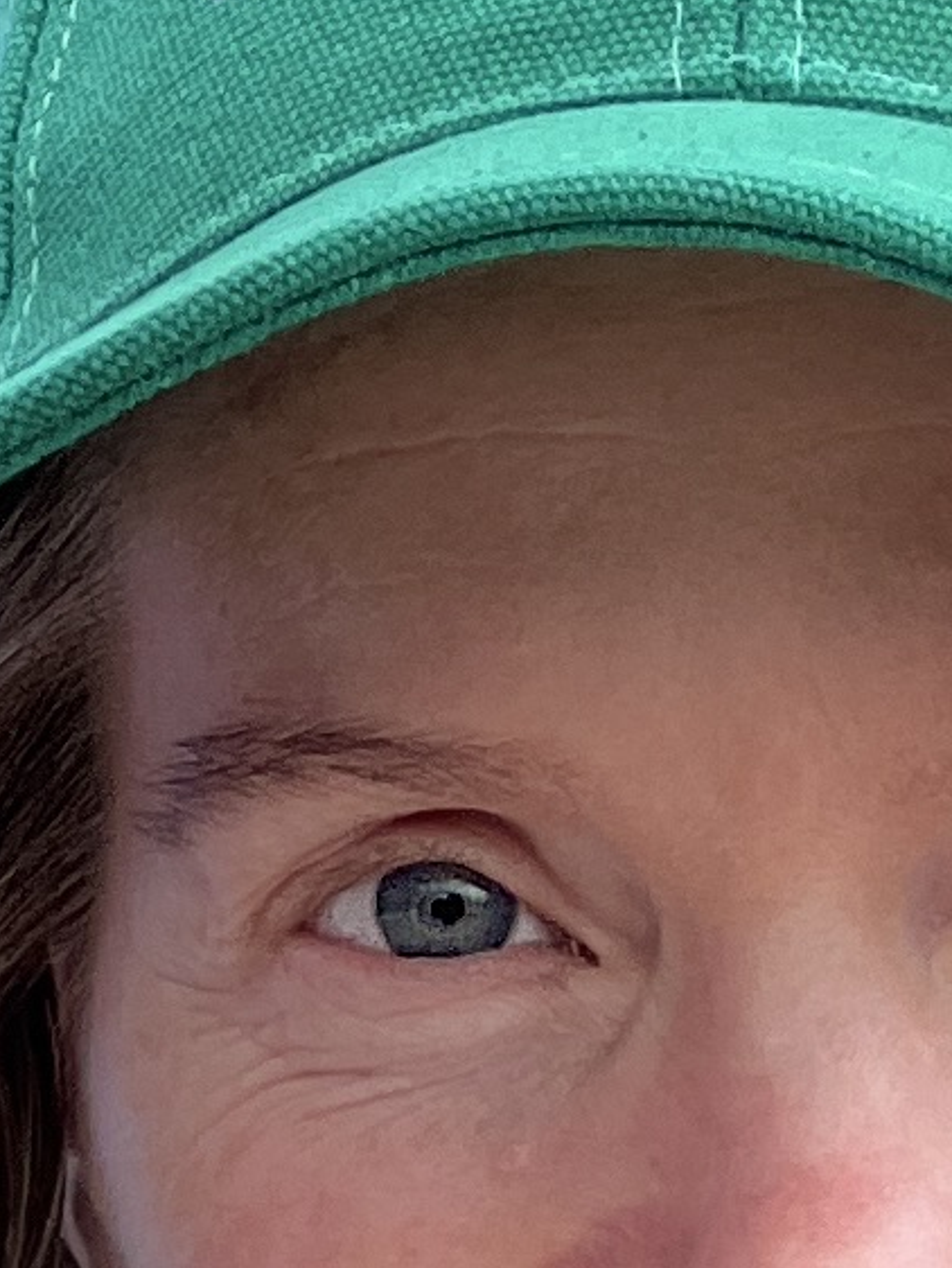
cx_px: 645
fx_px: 20226
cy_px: 1631
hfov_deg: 2.7
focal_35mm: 552
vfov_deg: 3.6
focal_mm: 9
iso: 25
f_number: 2.8
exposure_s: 1/121
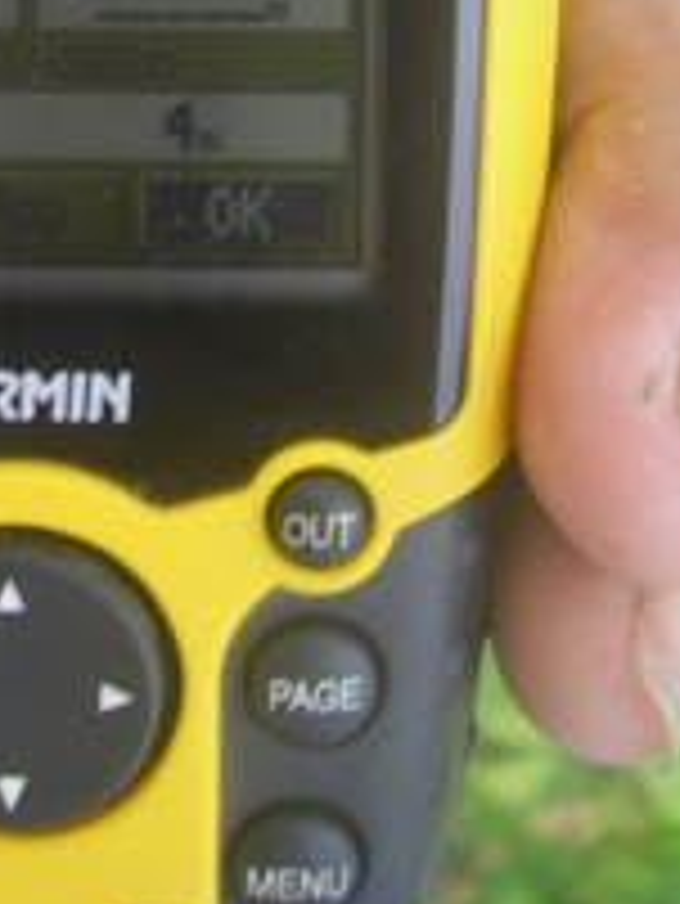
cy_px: -88
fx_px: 2276
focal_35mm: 87
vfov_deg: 21.4
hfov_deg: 16.9
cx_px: 162
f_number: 3.3
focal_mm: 6.3
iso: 64
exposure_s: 1/60
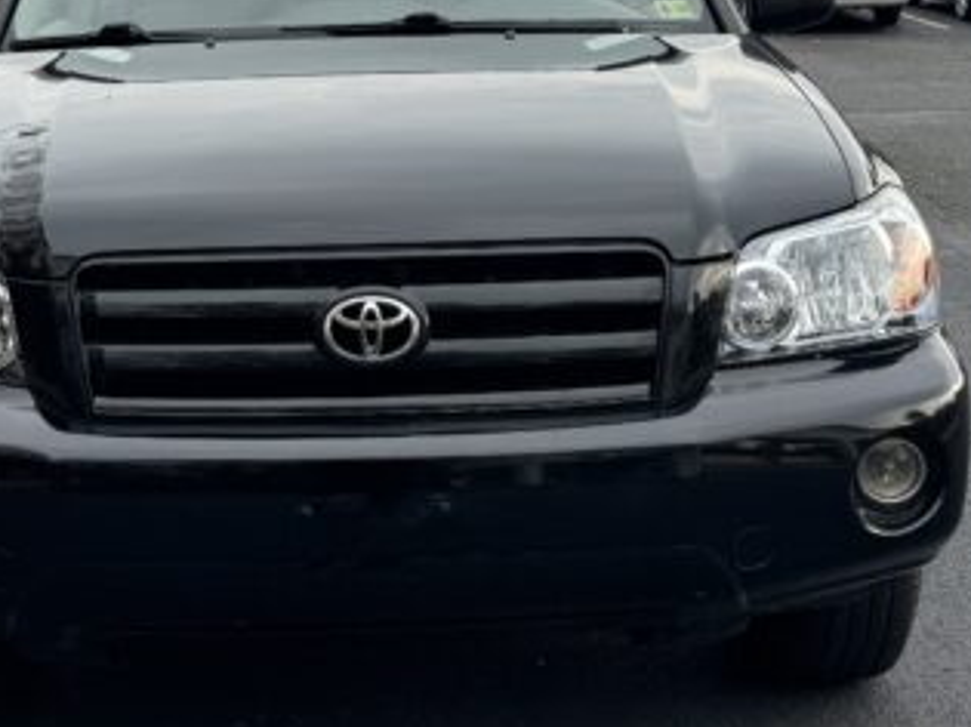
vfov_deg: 23.7
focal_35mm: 61
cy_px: 160
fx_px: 1710
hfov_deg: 31.6
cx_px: 376
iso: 80
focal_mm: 6.76
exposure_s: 1/1010
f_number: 1.78
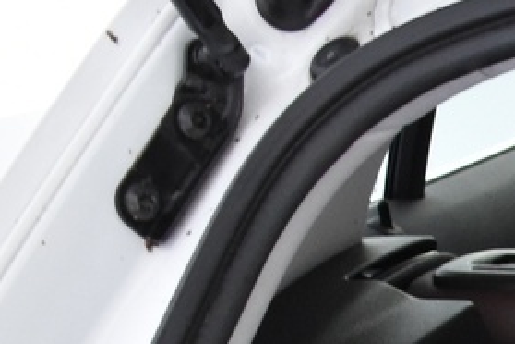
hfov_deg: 10.4
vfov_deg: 7.3
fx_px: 2489
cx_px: 1196
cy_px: 891
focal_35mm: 174
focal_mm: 20
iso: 1250
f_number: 5
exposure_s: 1/15
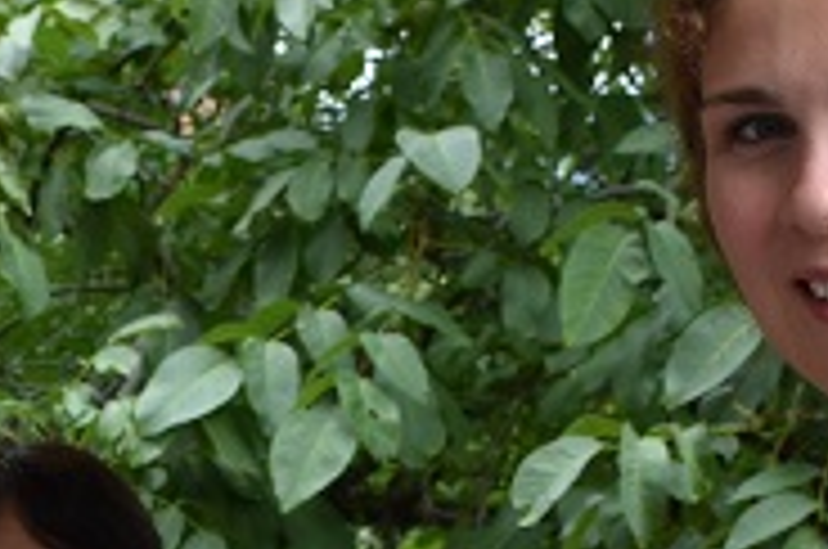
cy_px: 752
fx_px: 3375
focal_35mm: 147
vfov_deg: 9.1
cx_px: 68
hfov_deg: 13.8
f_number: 7.1
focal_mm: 20
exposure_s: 1/200
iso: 400
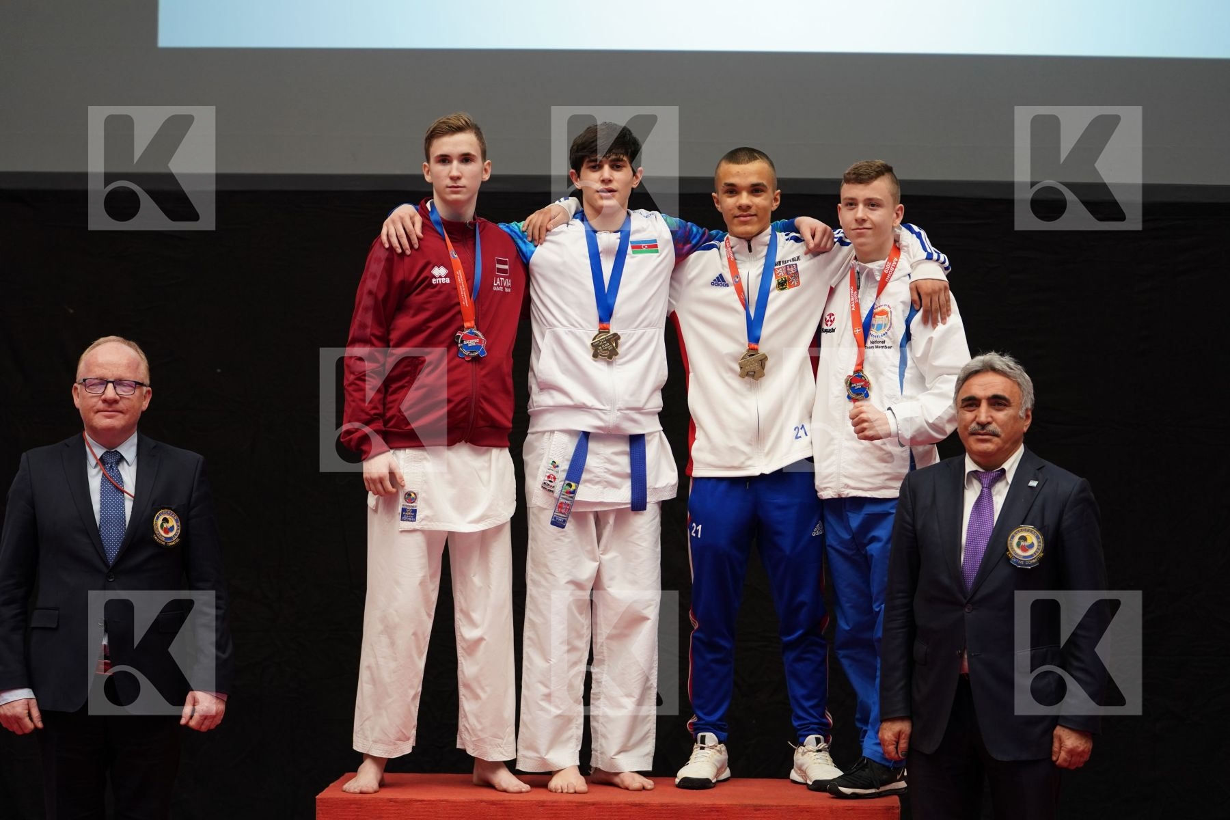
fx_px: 3246
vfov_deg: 14.4
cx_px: 615
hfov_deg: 21.5
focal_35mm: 95
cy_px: 410
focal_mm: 95
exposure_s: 1/320
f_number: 2.8
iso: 1000
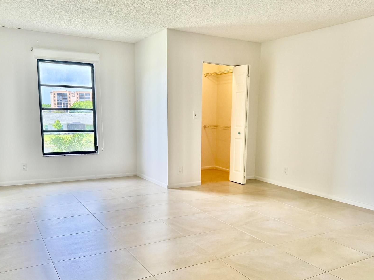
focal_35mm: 31
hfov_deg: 58.3
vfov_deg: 45.2
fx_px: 335
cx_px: 205
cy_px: 166
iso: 100
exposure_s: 1/285
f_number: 1.78
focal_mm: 6.76
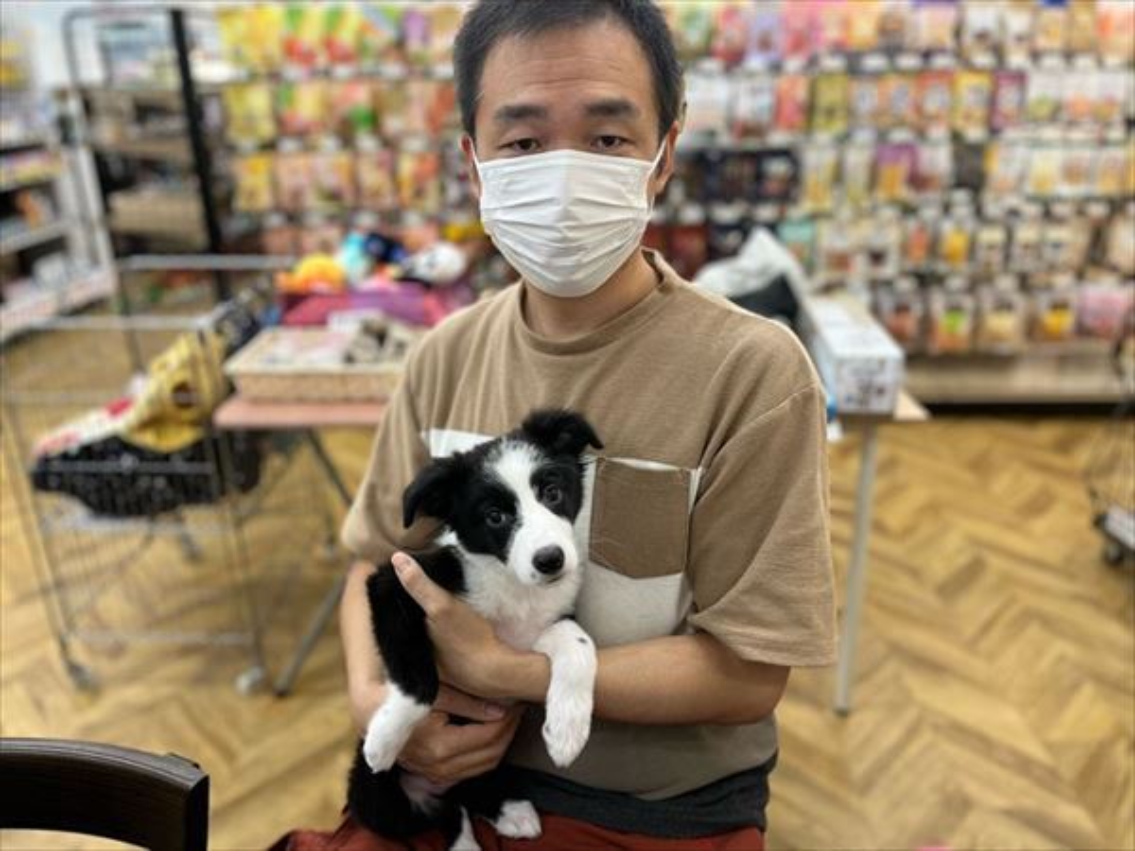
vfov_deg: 53.1
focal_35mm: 26
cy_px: 426
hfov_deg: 67.3
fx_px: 852
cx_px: 568
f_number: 1.6
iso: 100
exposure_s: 1/120
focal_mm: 5.1
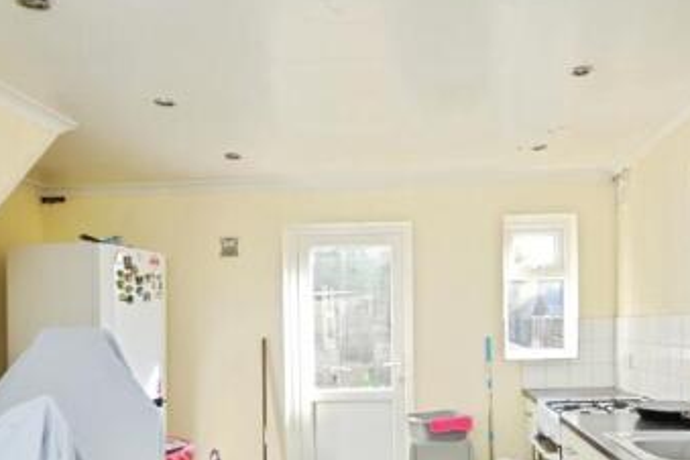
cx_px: 401
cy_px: 354
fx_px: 556
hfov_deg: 63.3
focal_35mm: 29
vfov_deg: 43.3
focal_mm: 10
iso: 200
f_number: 5
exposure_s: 1/80
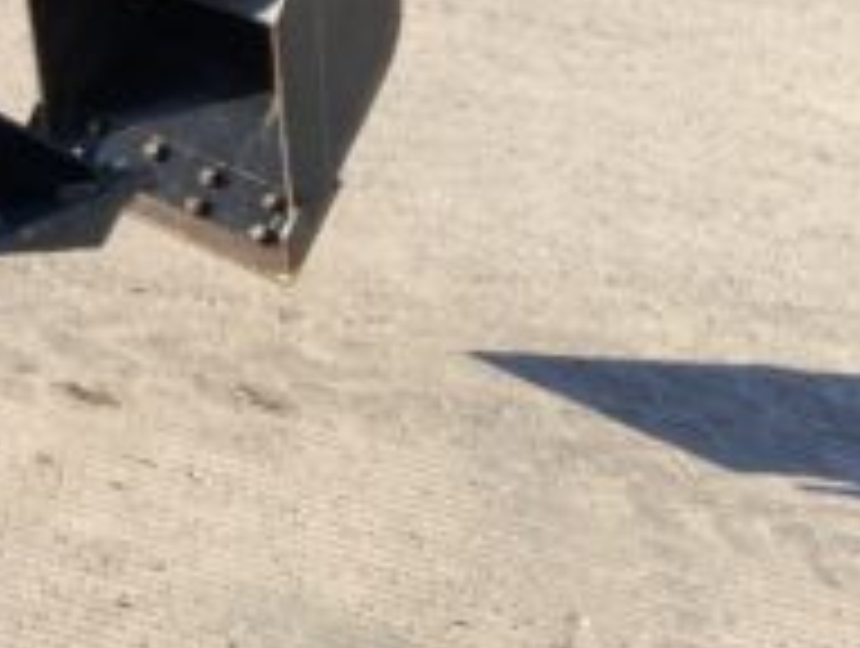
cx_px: -275
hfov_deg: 18.7
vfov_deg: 14.5
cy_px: -234
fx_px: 2414
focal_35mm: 97
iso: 16
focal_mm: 3
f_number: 1.8
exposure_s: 1/759
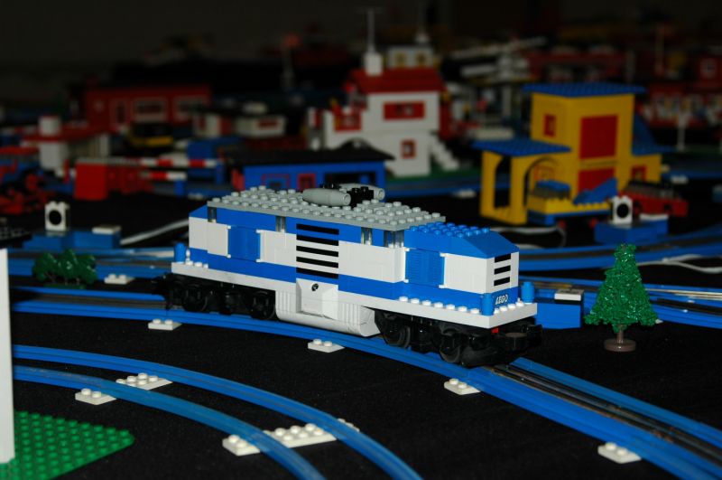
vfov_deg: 18.1
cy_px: 240
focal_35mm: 75
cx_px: 361
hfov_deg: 27.0
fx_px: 1502
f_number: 5.6
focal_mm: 50
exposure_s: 1/125
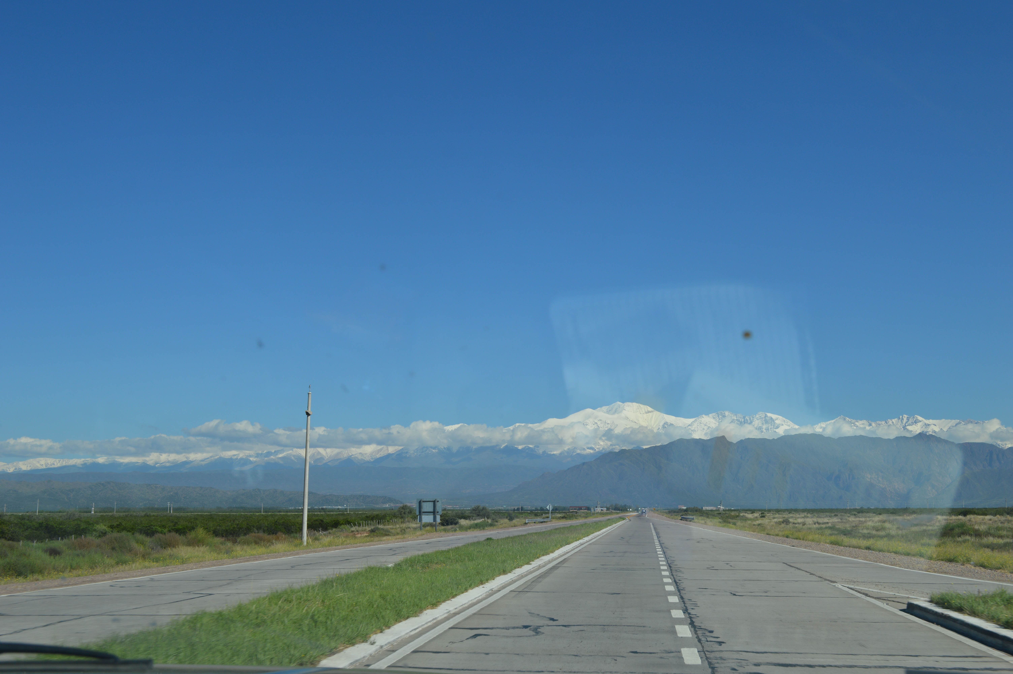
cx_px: 506
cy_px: 337
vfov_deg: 34.1
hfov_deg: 49.6
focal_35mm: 39
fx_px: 1096
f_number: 9
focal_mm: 26
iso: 100
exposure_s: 1/320
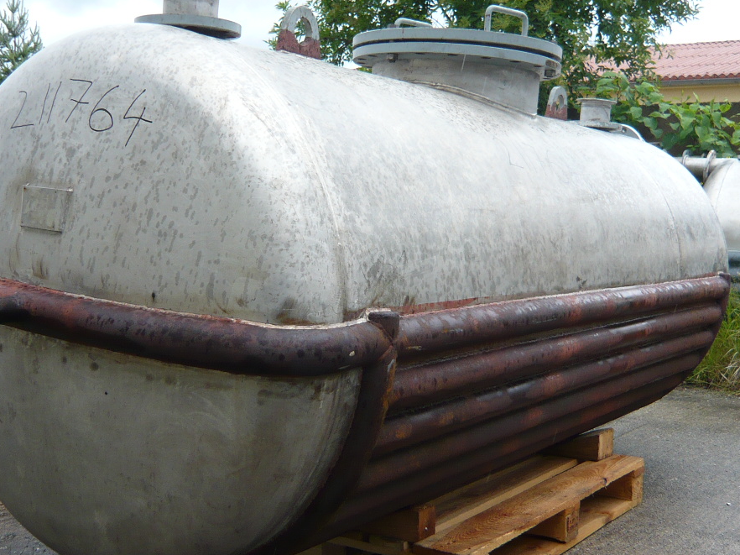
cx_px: 368
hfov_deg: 42.1
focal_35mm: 45
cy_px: 274
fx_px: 962
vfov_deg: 32.2
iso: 100
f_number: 2.8
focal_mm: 4.6
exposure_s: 1/250
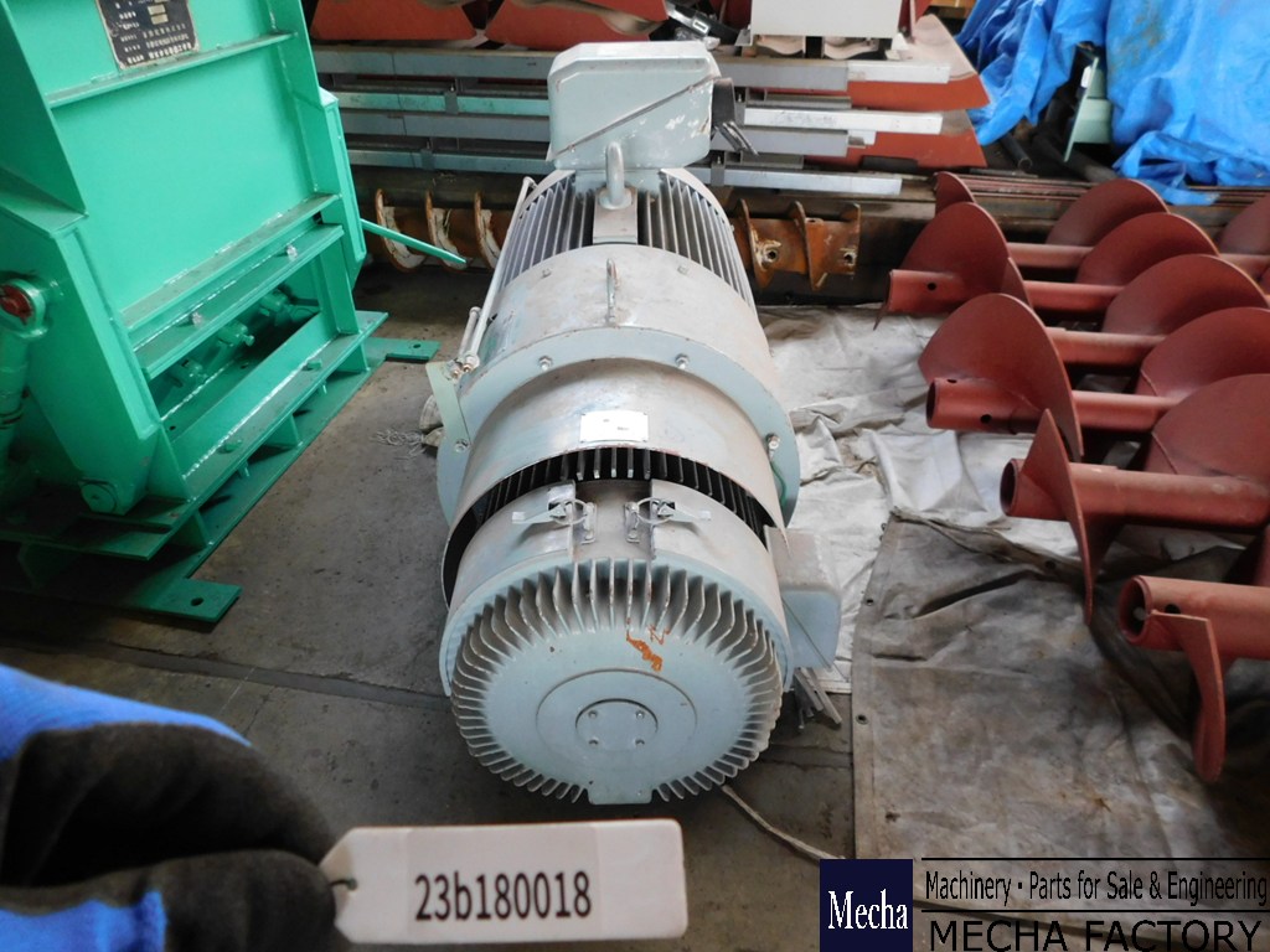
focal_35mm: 23
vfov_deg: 58.9
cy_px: 476
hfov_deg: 73.9
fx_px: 844
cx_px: 635
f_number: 3
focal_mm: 4
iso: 280
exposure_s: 1/30
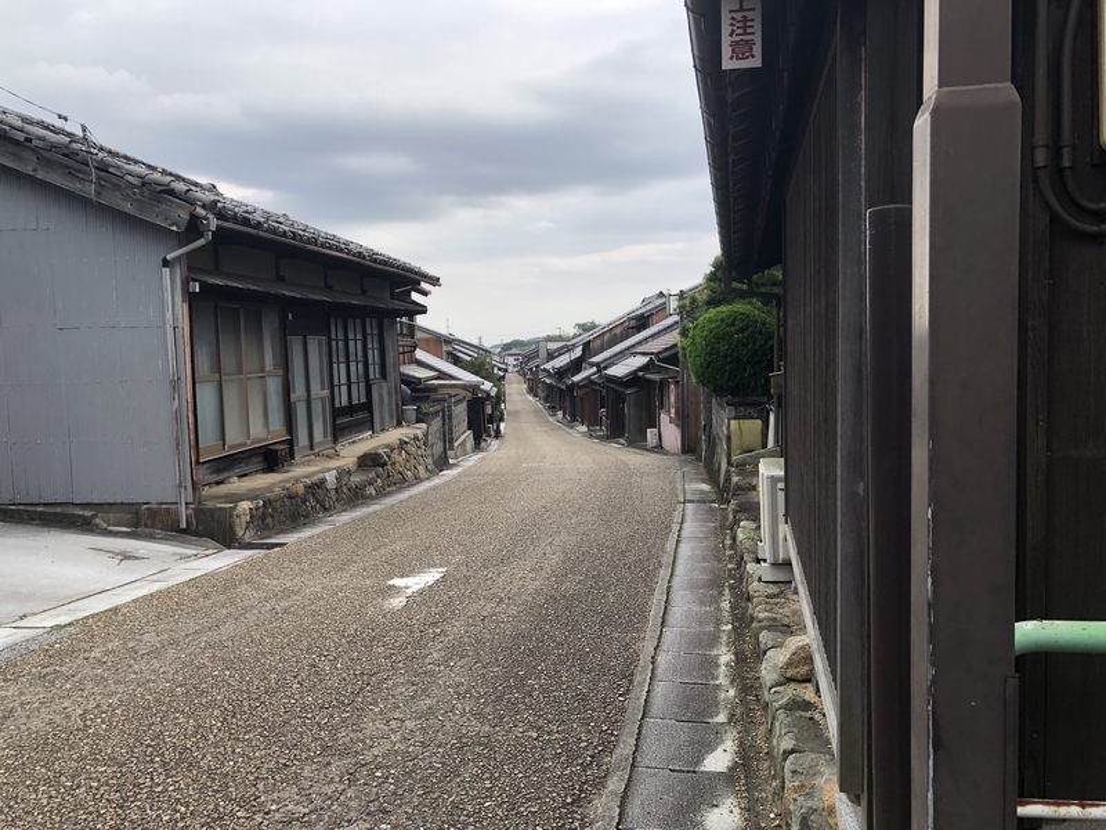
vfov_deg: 49.7
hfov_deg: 63.4
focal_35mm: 28
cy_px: 415
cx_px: 553
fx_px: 895
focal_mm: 4
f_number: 1.8
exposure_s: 1/666
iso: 20
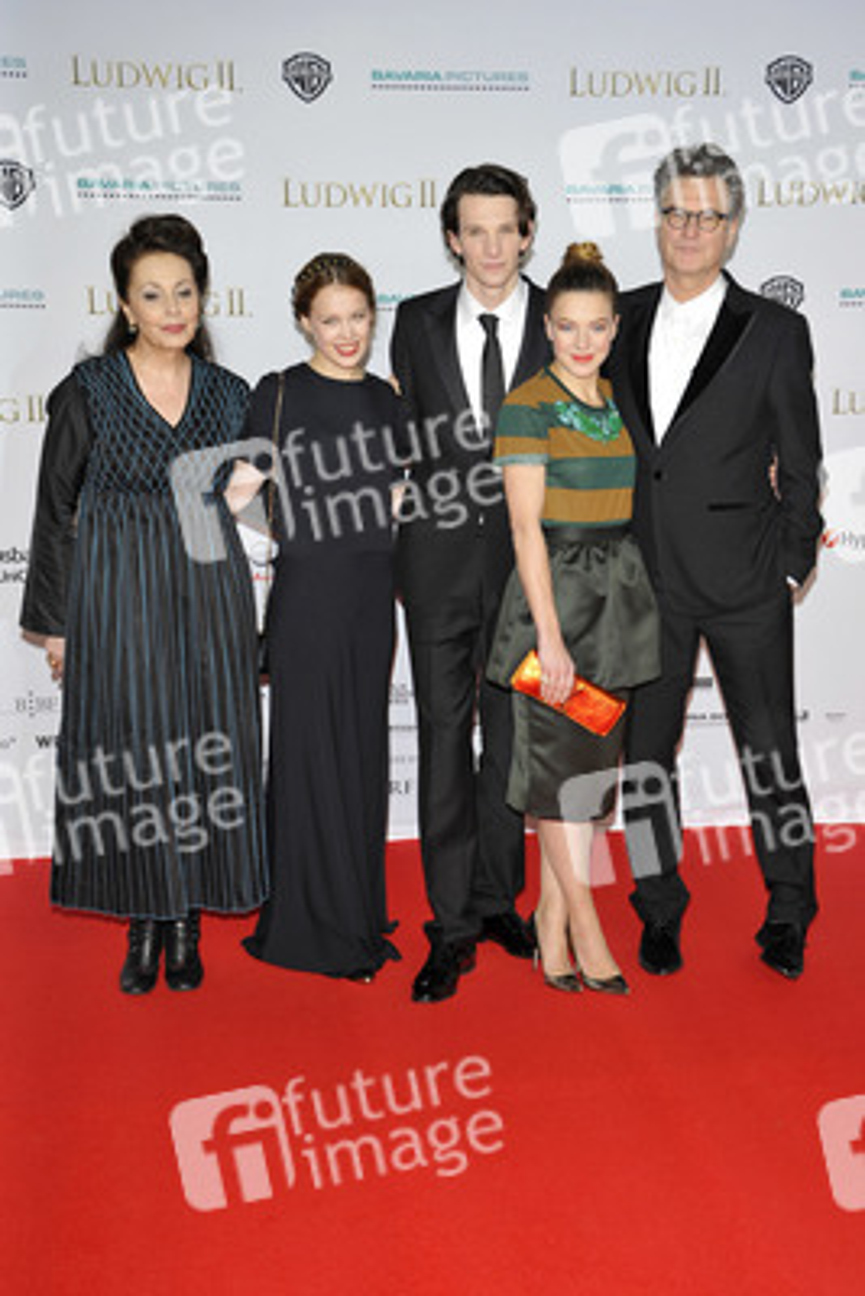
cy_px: 648
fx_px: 1800
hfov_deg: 27.0
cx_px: 432
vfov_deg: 39.6
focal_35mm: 50
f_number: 6.3
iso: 500
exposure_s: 1/160
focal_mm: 50
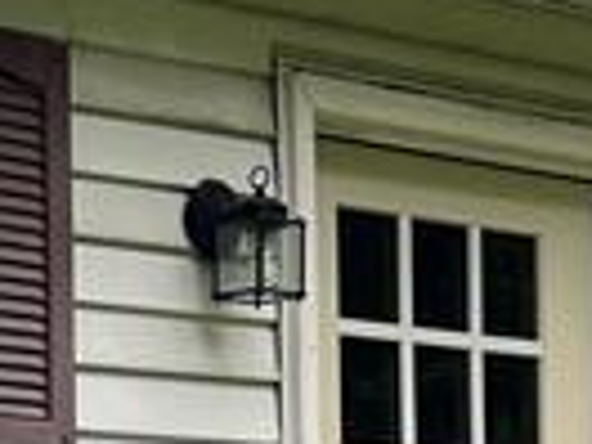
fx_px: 3437
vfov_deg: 7.1
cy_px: 919
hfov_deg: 9.7
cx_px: -76
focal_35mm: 201
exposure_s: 1/480
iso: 50
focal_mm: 5.7
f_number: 1.5
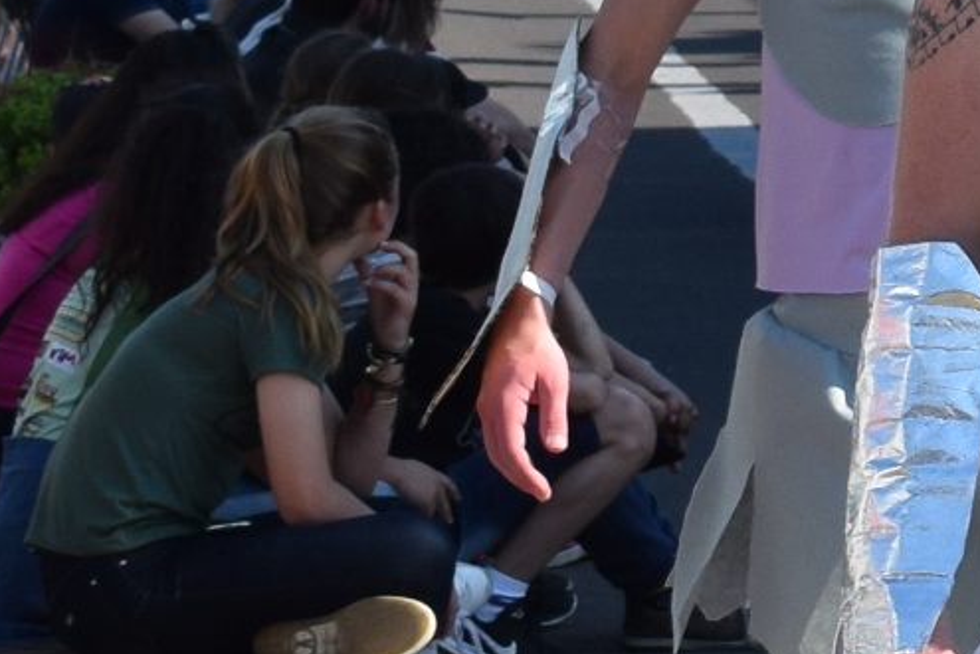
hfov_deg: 5.1
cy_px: 412
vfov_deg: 3.7
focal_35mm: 371
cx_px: 3461
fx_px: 10099
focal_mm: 34
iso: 200
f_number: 10
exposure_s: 1/400
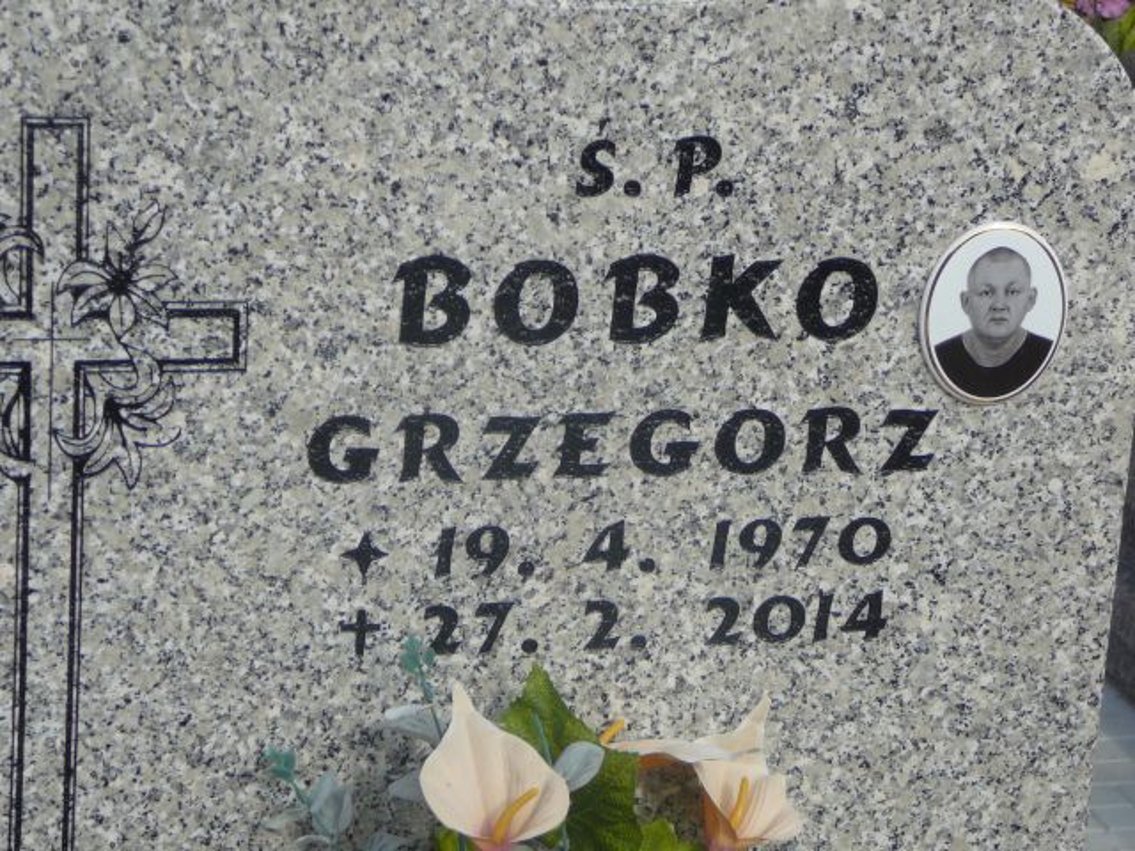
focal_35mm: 105
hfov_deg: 18.7
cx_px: 568
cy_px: 426
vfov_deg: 14.1
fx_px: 3443
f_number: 3.9
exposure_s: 1/1000
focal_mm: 15.6
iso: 80
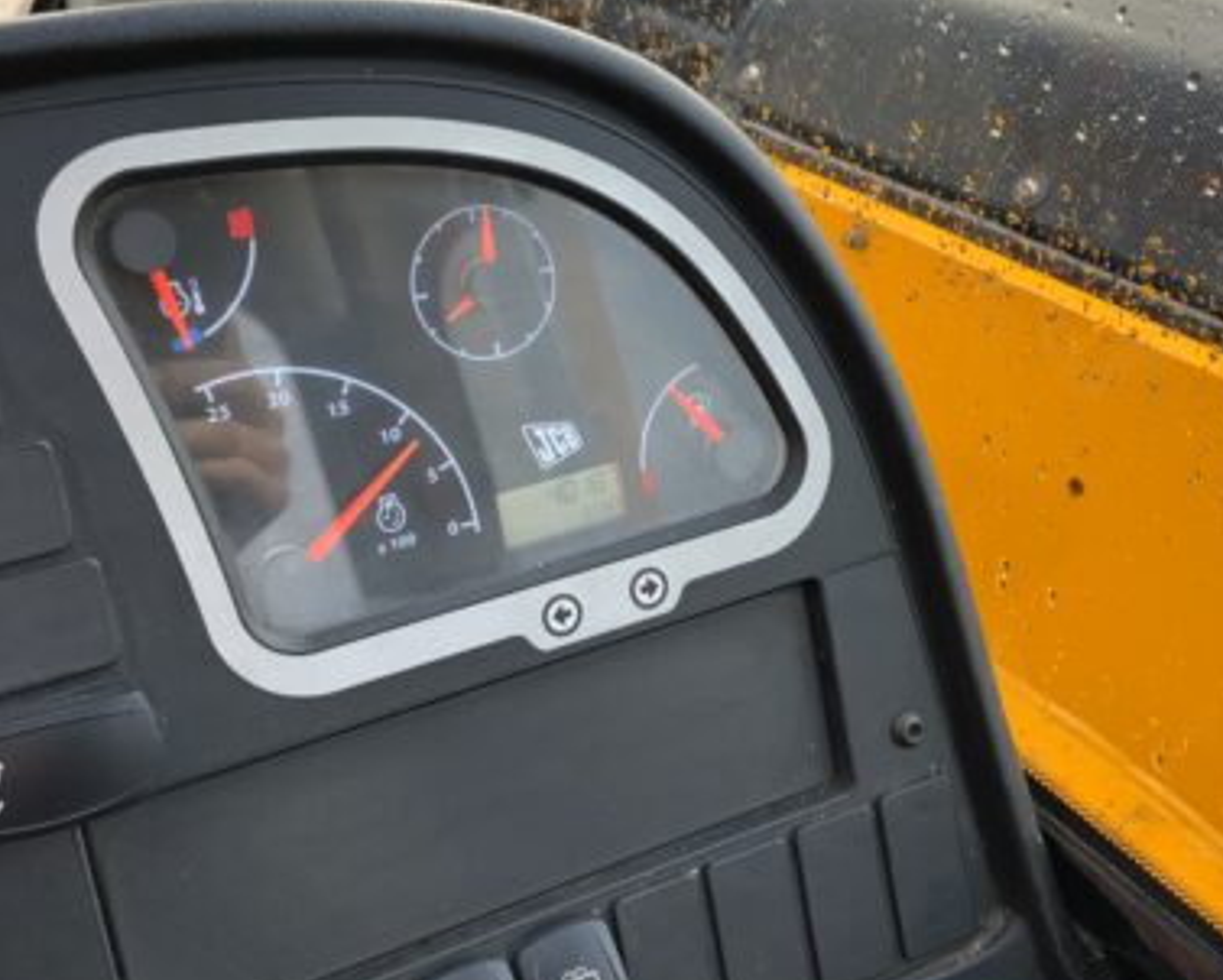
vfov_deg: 31.5
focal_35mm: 48
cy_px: 458
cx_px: 668
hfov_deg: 38.7
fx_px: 1738
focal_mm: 3
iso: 64
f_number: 1.8
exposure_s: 1/122
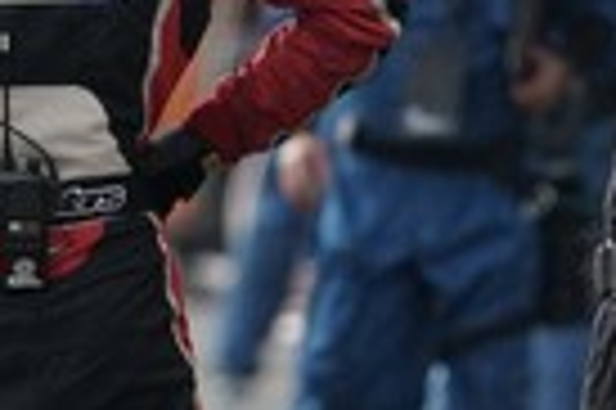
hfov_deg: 0.7
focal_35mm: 2974
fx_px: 50827
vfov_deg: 0.5
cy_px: 68
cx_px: -333
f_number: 8
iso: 400
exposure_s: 1/320
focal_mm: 565
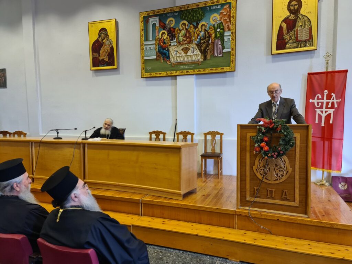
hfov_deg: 69.4
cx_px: 176
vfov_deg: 54.9
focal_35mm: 25
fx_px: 254
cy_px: 132
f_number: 1.8
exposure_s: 1/100
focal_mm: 7
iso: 250
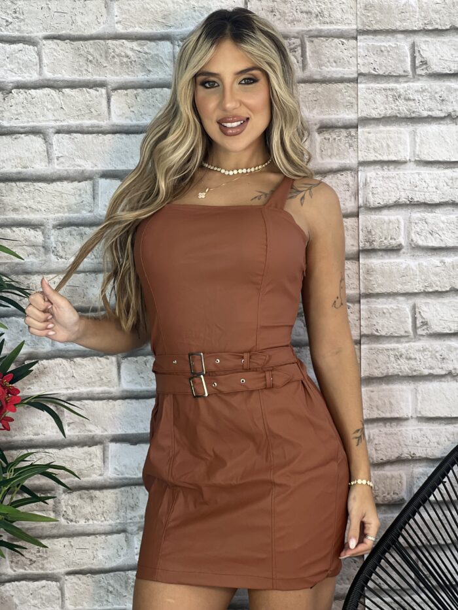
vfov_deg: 25.3
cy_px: 305
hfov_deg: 19.1
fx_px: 1358
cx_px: 229
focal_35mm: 77
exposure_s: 1/120
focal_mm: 9
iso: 100
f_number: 2.8
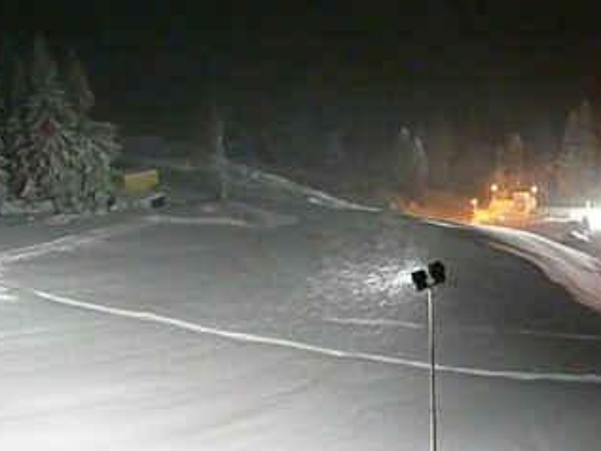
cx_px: 246
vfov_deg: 27.5
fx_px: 921
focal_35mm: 53
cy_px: 174
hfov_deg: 36.1
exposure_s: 1/13
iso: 1600
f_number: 2.8
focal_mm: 5.2
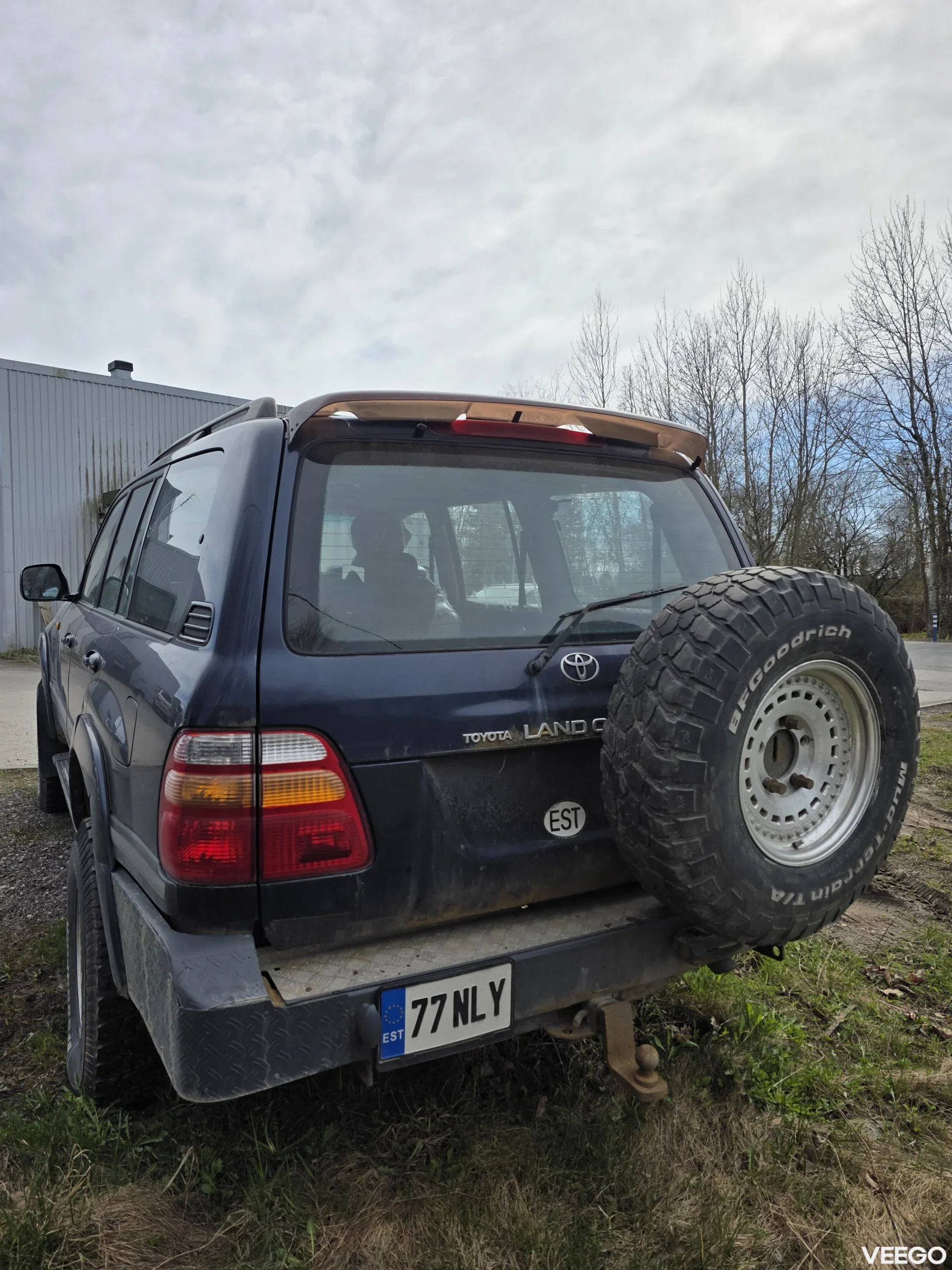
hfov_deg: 58.9
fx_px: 843
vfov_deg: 73.9
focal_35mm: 23
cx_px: 476
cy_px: 635
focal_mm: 6.3
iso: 64
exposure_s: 1/7944
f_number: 1.7
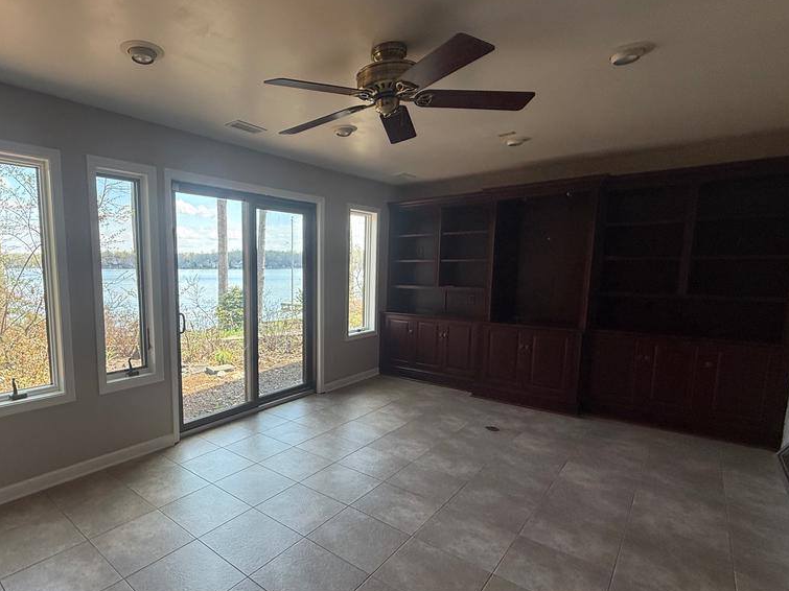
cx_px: 282
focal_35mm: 19
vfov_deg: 68.5
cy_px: 322
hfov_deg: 82.6
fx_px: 433
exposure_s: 1/170
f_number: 2.2
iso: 64
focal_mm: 2.22
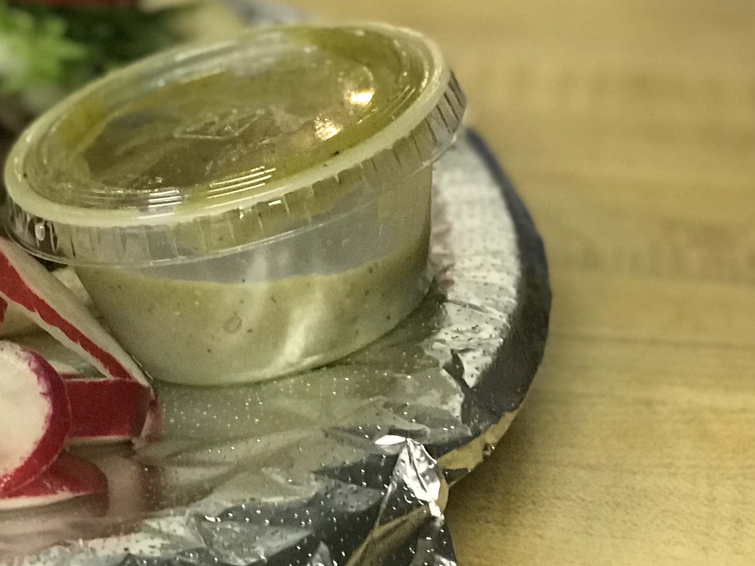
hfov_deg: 12.9
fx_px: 3228
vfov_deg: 10.0
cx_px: -219
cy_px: 219
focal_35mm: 148
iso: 250
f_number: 2.8
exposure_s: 1/60
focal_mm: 6.6
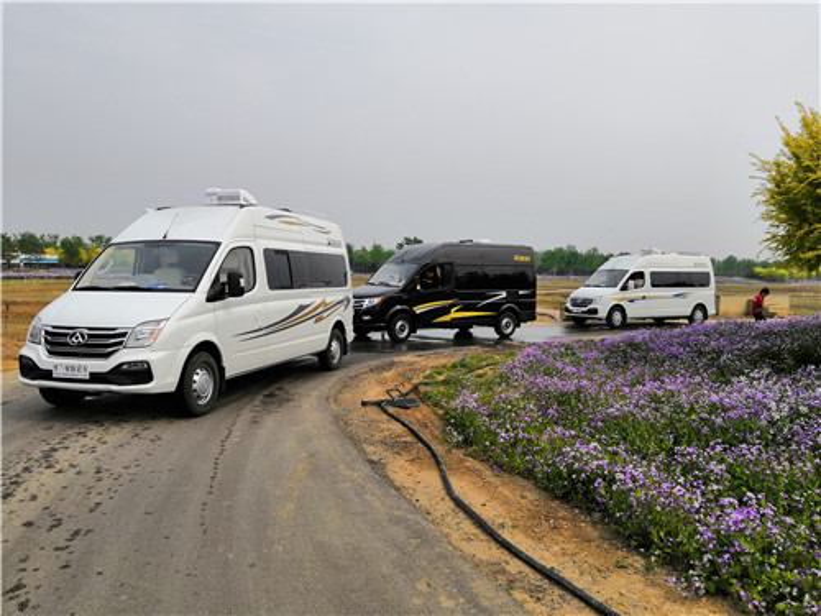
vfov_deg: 51.4
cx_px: 410
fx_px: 640
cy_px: 308
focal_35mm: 27
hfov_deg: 65.3
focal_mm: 3.95
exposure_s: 1/1418
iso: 50
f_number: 1.8
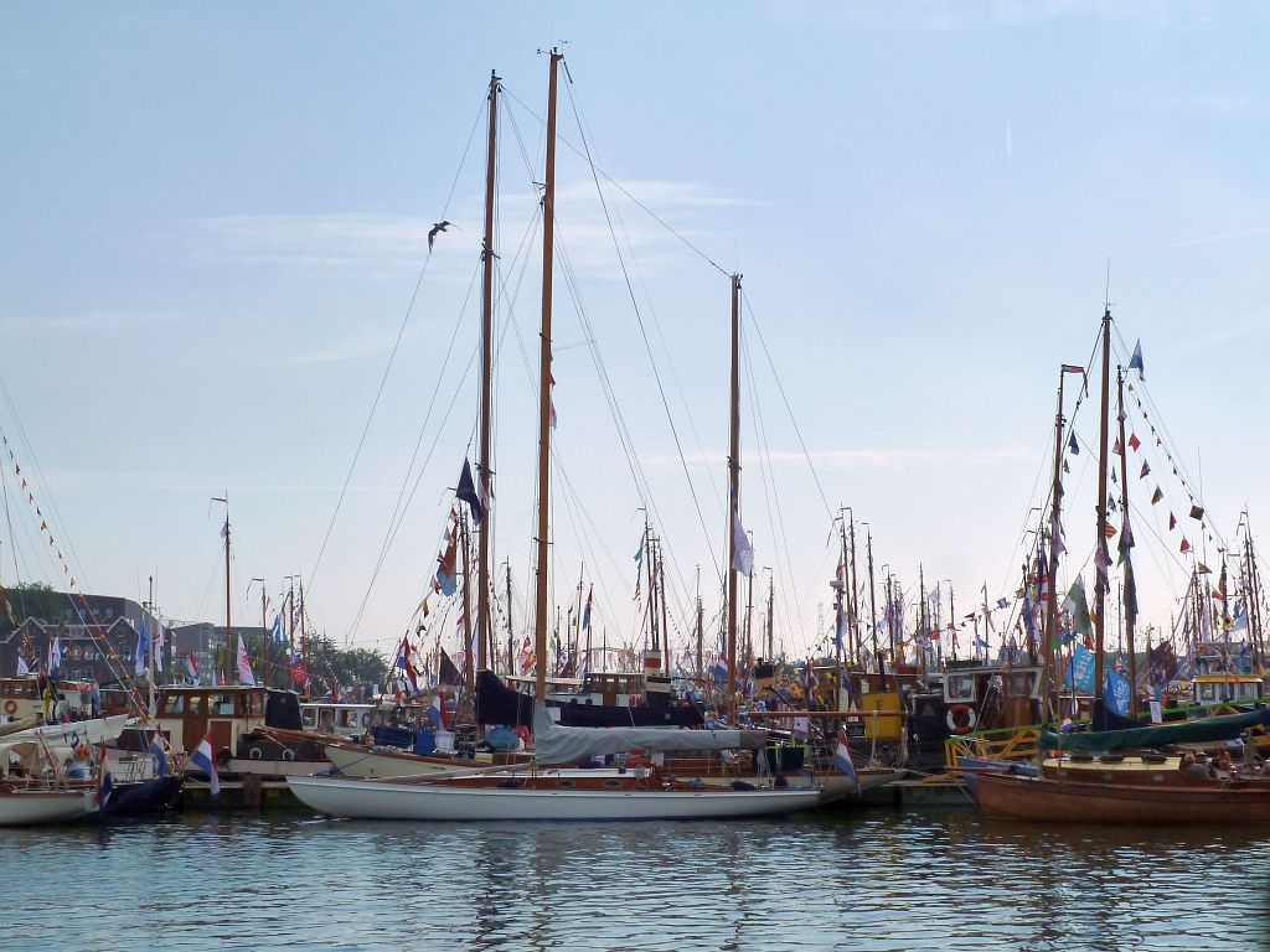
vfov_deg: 23.3
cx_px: 635
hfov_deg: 30.7
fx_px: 2311
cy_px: 476
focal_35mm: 63
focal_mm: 10.3
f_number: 6.3
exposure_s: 1/1000
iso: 125
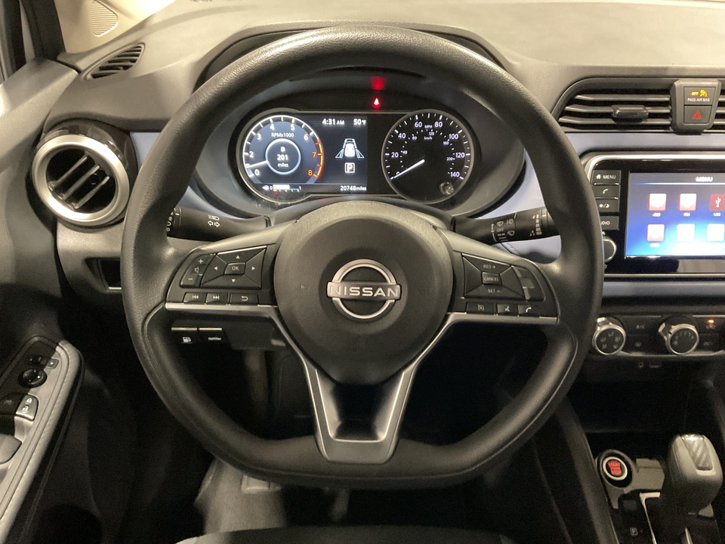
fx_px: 607
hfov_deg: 61.7
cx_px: 362
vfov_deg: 48.2
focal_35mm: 29
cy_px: 272
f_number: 1.8
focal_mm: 3
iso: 500
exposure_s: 1/30
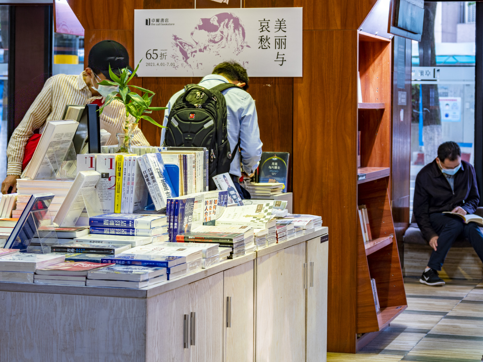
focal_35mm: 94
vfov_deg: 15.7
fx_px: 1312
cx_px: 242
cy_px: 181
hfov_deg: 20.9
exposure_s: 1/8
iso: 100
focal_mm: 47
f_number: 4
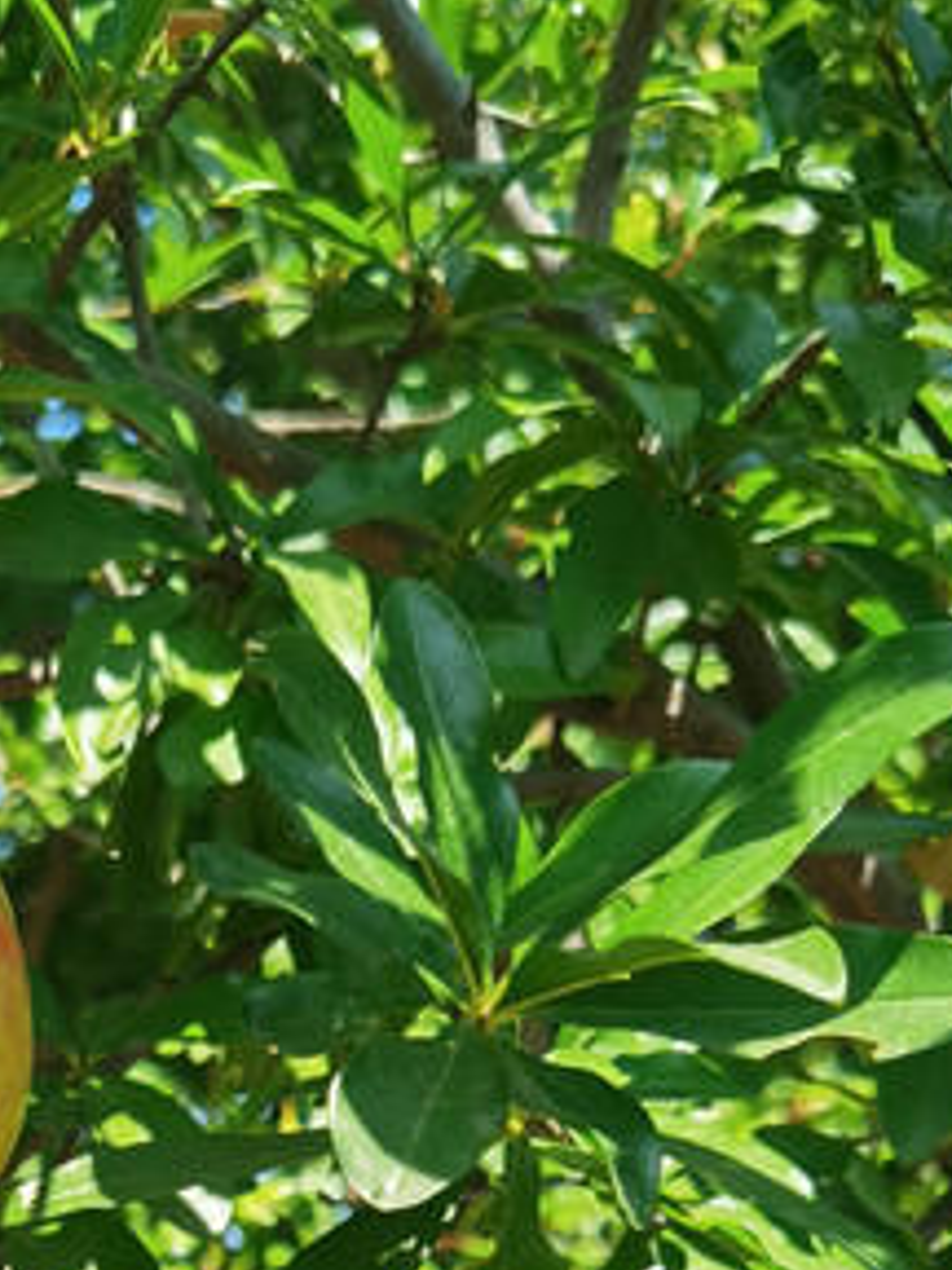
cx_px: 48
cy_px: 1583
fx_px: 2750
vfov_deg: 23.4
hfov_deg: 19.2
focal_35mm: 75
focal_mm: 6.71
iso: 50
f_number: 1.9
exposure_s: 1/1074
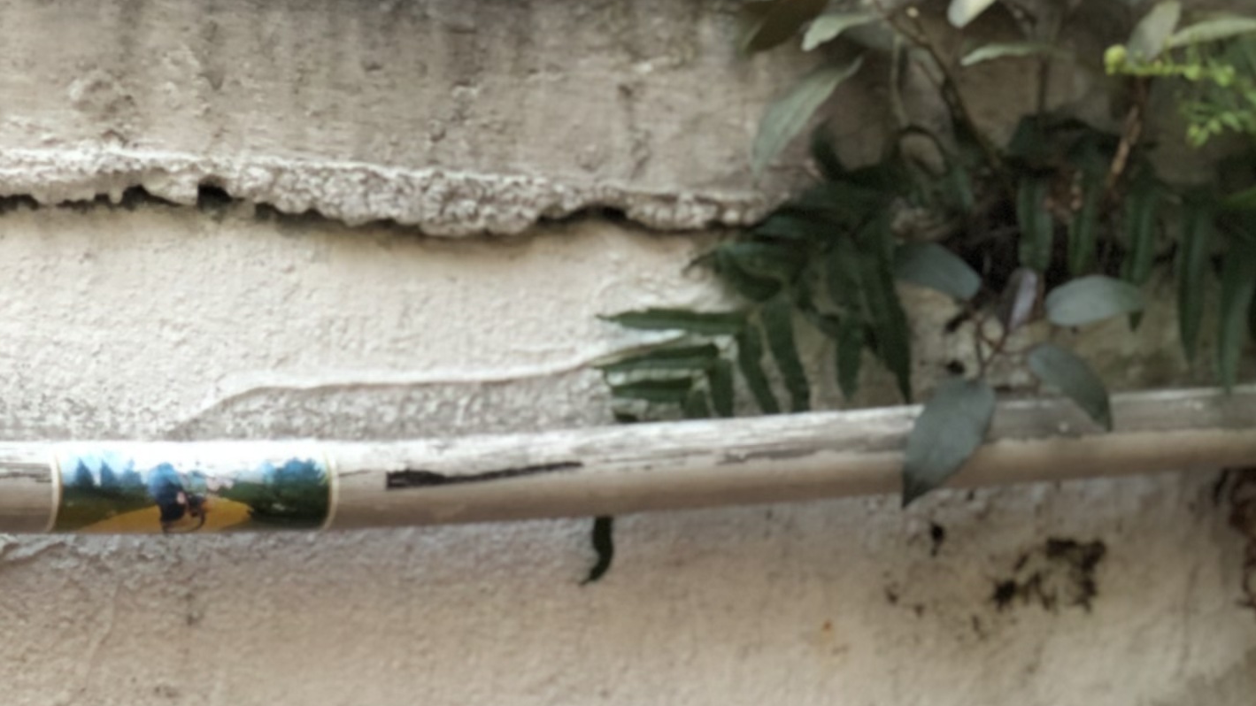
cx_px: 622
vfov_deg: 7.4
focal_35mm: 161
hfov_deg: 13.4
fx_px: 5362
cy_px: 1188
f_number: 2.4
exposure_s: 1/50
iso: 50
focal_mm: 6
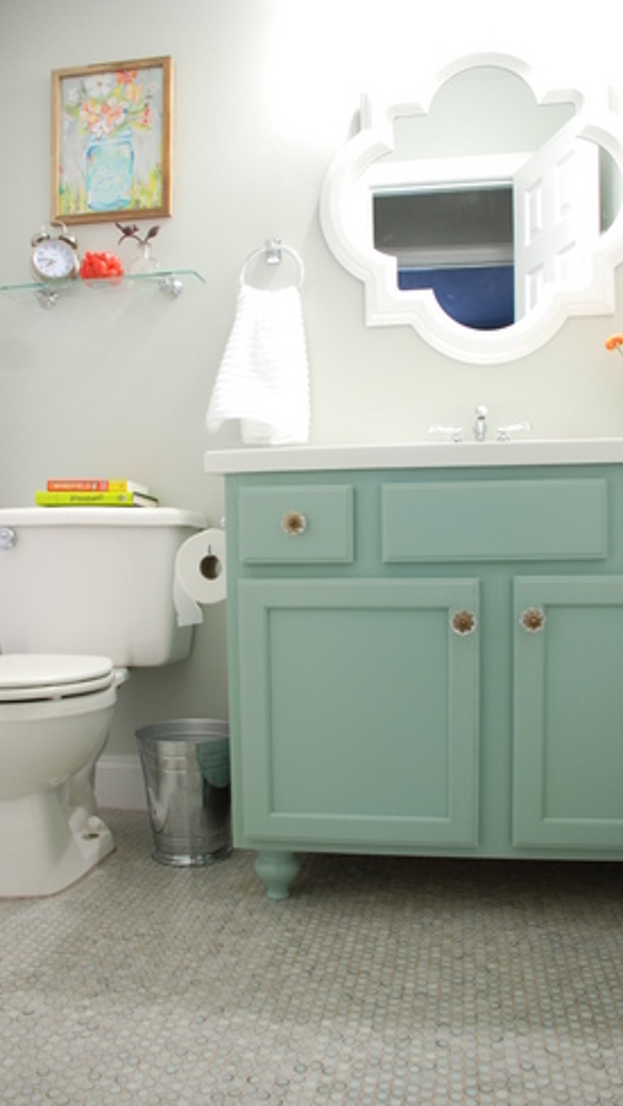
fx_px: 850
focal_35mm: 29
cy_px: 560
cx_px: 312
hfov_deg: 40.2
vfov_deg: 66.0
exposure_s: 1/2
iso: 100
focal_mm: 18
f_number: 3.5
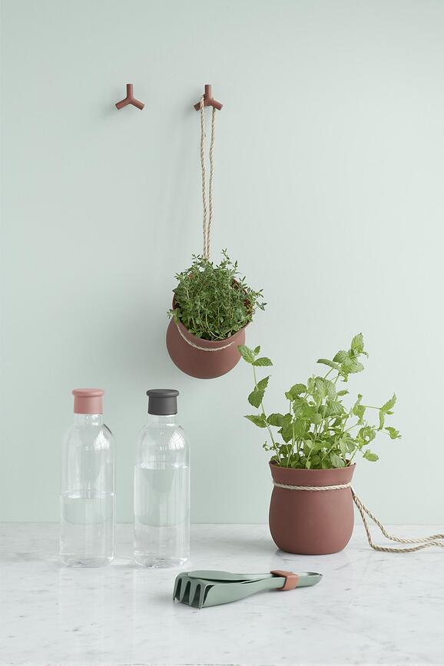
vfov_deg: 23.9
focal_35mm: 85
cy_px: 333
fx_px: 1572
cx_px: 222
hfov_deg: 16.1
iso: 100
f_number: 13
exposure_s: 4
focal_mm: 85
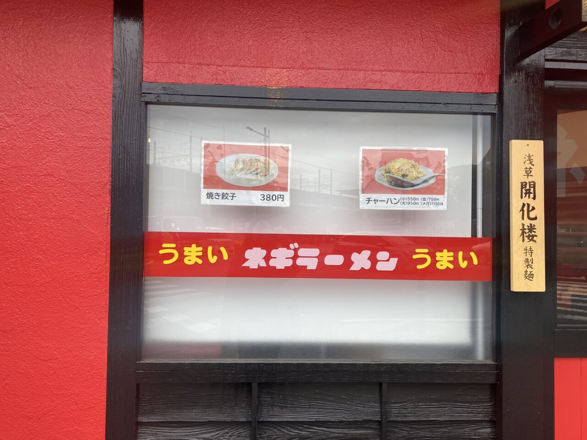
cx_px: 294
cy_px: 220
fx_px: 441
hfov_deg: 67.3
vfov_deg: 53.1
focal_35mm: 26
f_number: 1.8
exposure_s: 1/353
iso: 32
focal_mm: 4.25
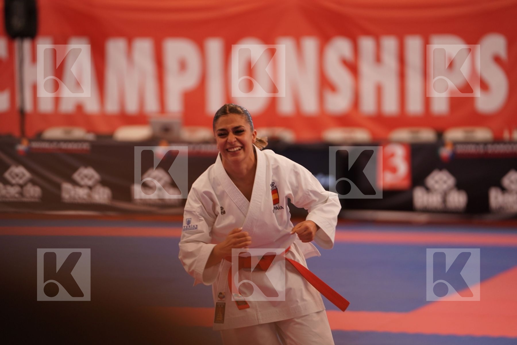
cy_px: 172
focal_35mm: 186
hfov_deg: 11.1
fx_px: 2671
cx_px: 258
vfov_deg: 7.4
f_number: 2.8
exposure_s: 1/500
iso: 800
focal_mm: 186
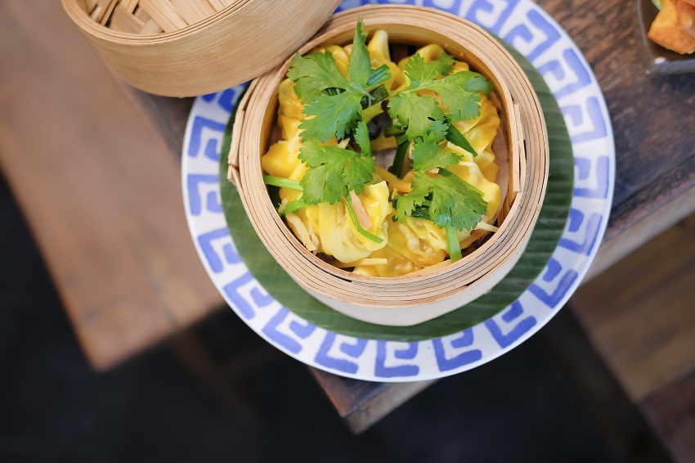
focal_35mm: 53
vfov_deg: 25.5
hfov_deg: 37.5
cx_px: 348
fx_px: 1023
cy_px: 232
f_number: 2
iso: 200
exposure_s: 1/320
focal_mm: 35
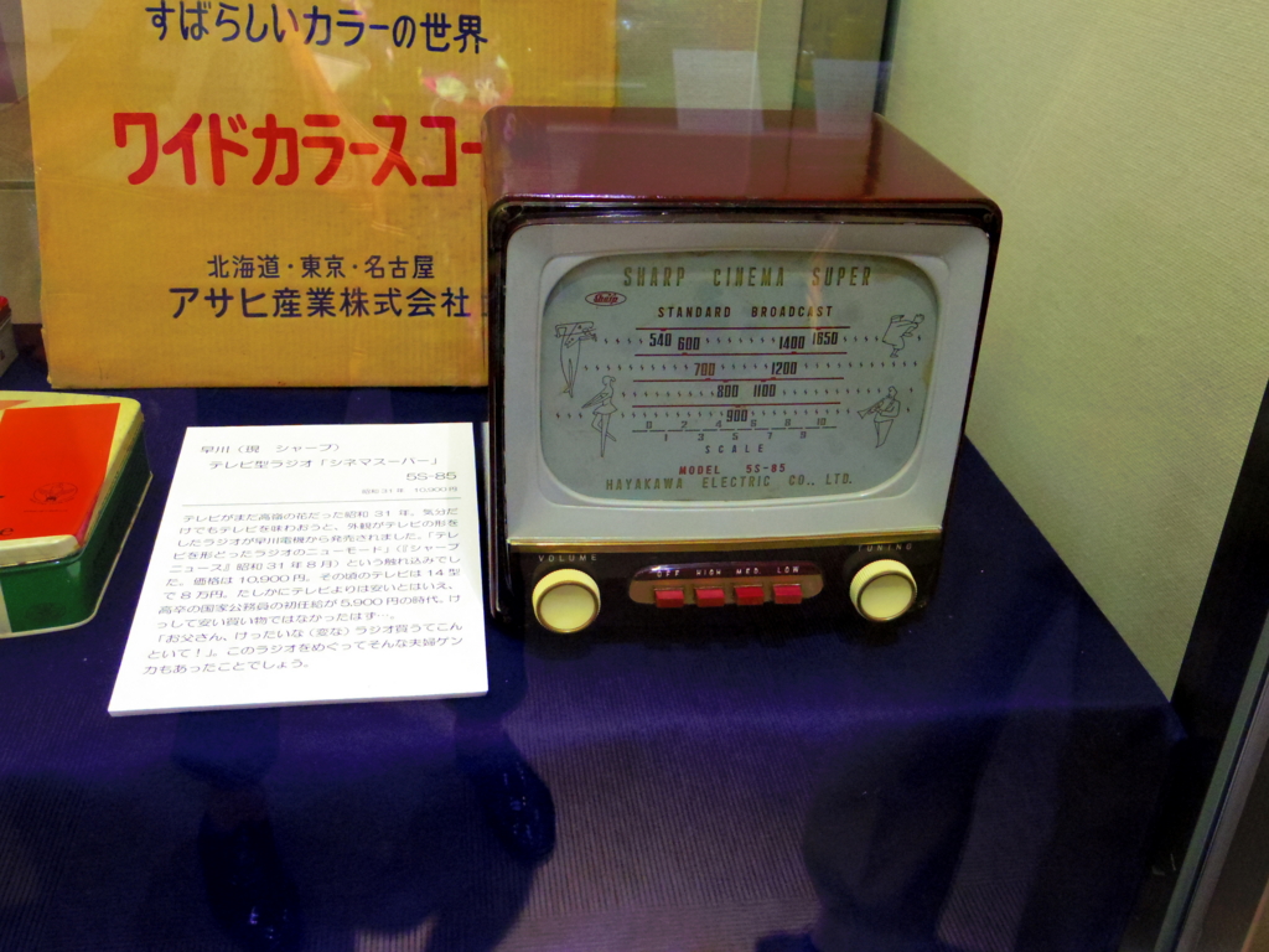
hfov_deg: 54.0
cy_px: 476
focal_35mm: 34
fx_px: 1246
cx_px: 634
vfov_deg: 41.8
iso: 1600
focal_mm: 7.5
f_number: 3.2
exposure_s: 1/50
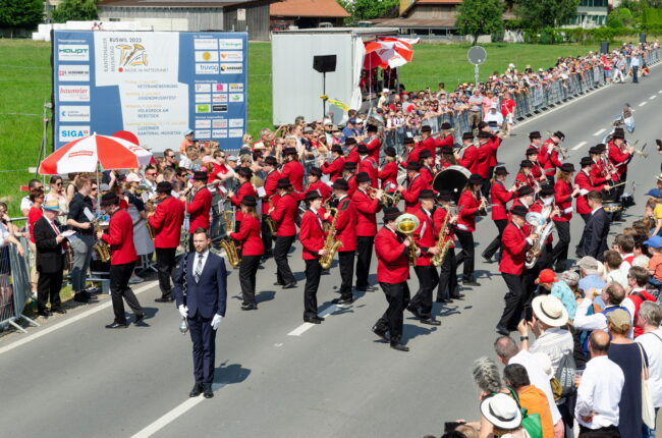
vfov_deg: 16.5
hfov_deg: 24.7
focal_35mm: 82
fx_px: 1513
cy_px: 219
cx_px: 331
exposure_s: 1/250
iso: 140
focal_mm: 55
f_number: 11
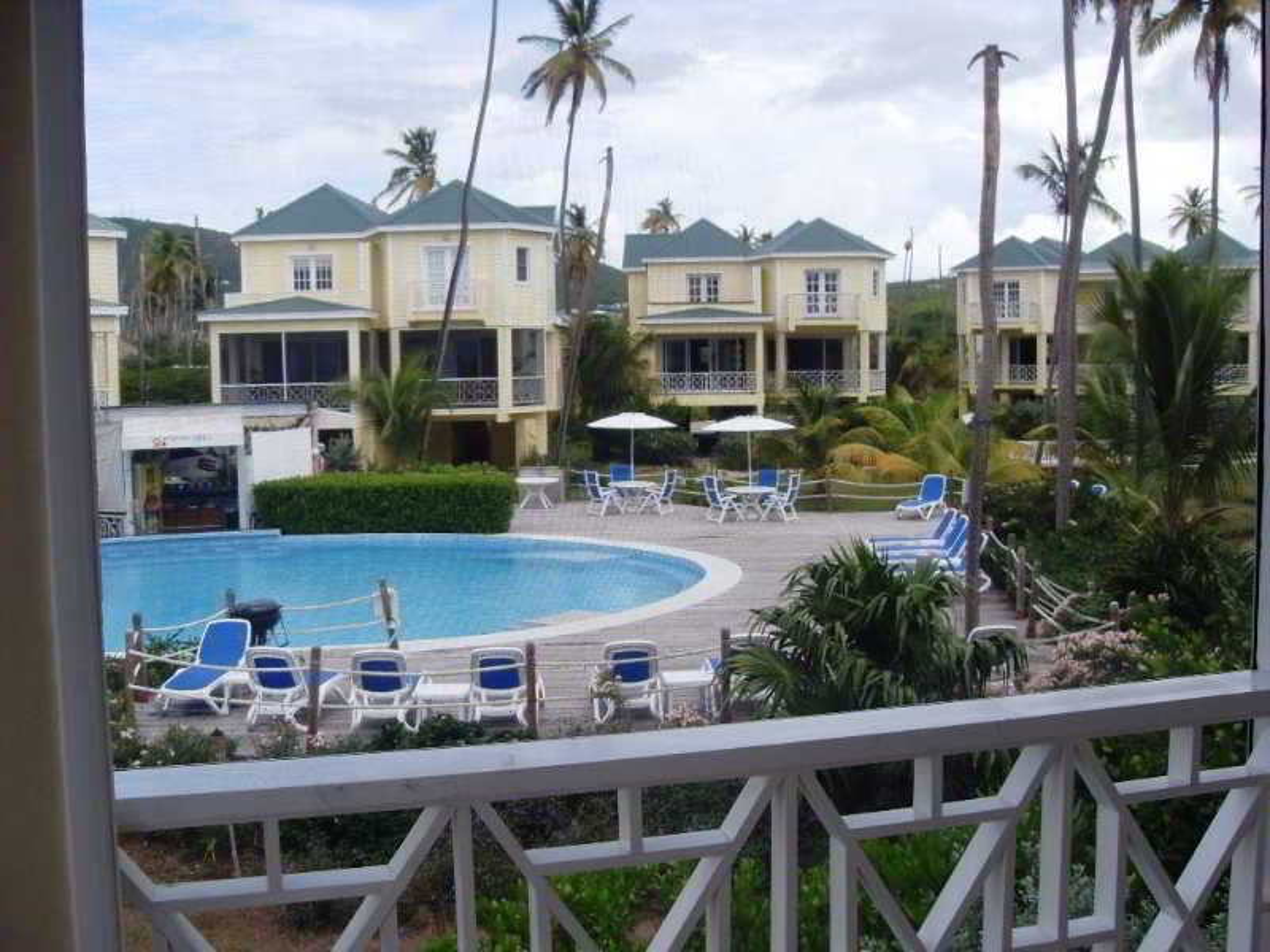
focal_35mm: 37
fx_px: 1357
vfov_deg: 38.7
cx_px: 635
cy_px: 476
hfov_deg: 50.1
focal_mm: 6.3
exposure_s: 1/125
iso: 80
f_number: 7
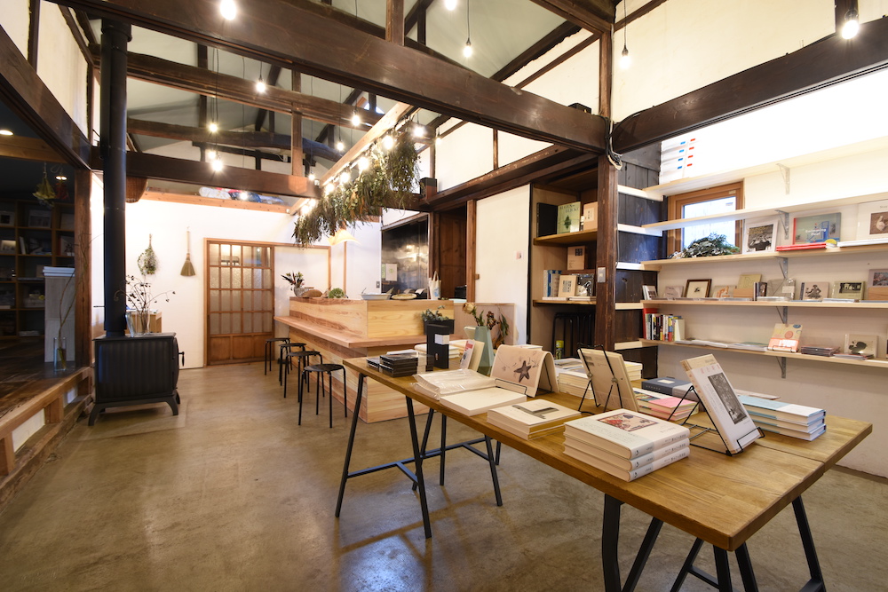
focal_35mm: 15
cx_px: 444
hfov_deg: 100.4
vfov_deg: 77.3
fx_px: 370
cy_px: 296
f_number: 11
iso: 250
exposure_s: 1
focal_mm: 10
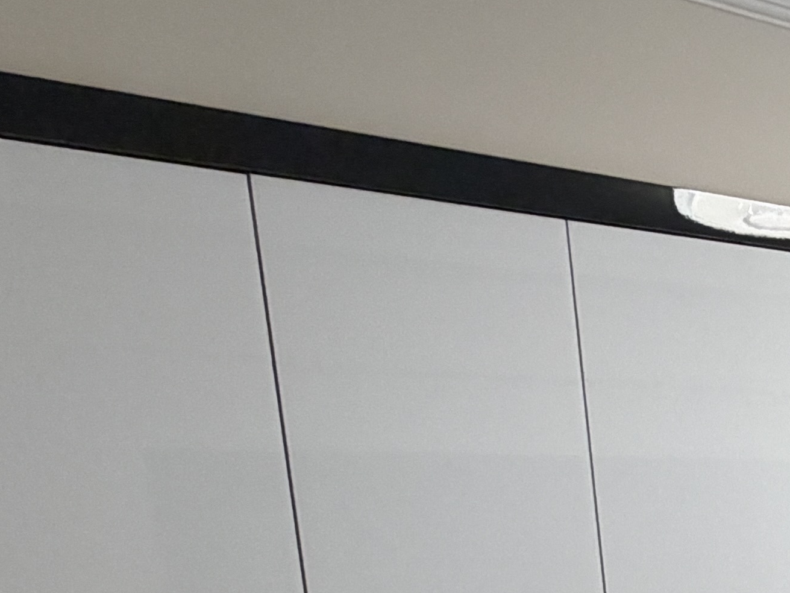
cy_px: 760
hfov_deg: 23.7
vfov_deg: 21.8
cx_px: 1246
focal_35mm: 61
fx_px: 1392
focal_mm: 2.22
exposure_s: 1/100
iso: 200
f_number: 2.2
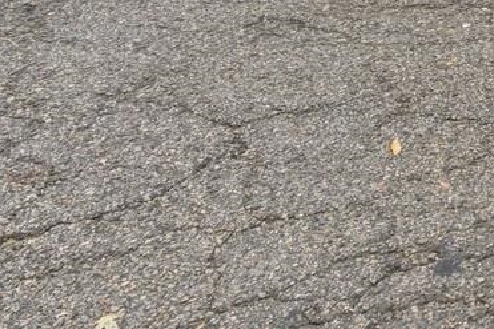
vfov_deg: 15.0
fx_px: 946
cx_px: 819
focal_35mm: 69
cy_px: -378
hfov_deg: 21.9
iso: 100
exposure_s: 1/50
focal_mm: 16
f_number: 11
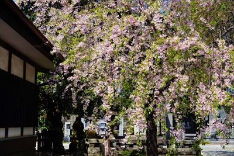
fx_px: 319
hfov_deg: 40.3
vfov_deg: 27.5
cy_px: 78
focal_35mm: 49
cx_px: 117
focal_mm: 49
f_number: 8
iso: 100
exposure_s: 1/250
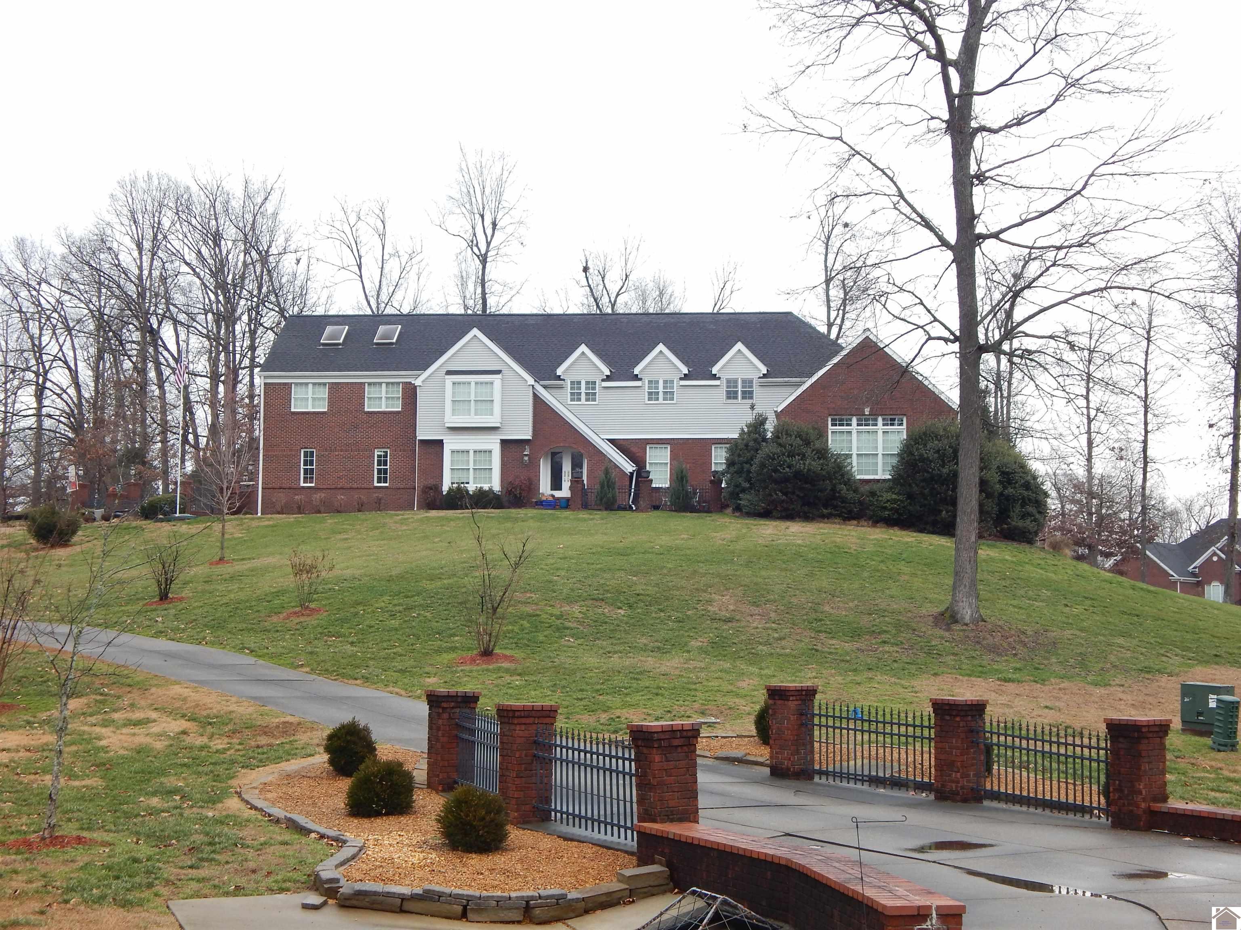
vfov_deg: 30.3
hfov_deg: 39.7
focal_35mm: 48
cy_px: 465
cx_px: 620
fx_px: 1721
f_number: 3.7
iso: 125
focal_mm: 8.6
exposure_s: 1/80
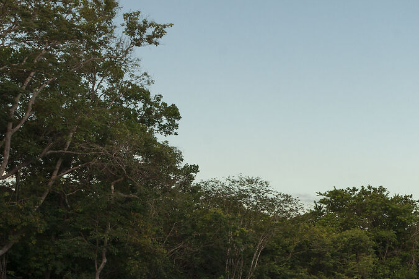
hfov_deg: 22.4
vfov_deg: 18.7
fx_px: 826
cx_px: 660
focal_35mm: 71
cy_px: 276
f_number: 10
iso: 320
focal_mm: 20
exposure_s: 1/250
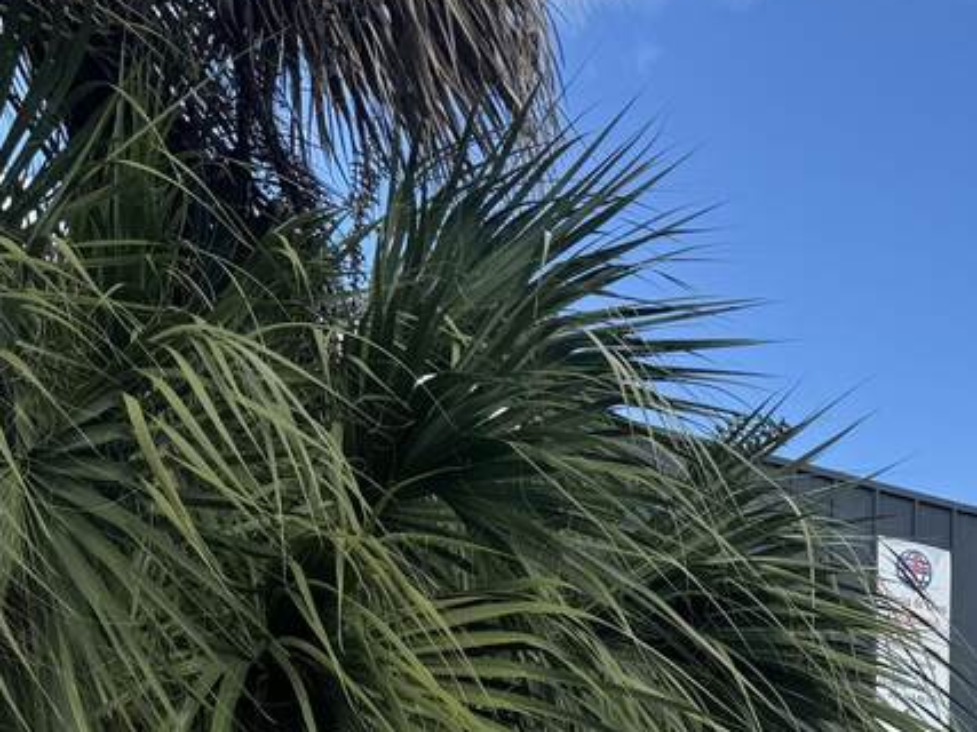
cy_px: 993
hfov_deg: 23.5
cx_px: 1316
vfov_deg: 18.7
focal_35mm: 72
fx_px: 2032
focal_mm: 6.86
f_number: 1.78
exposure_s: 1/3802
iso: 80
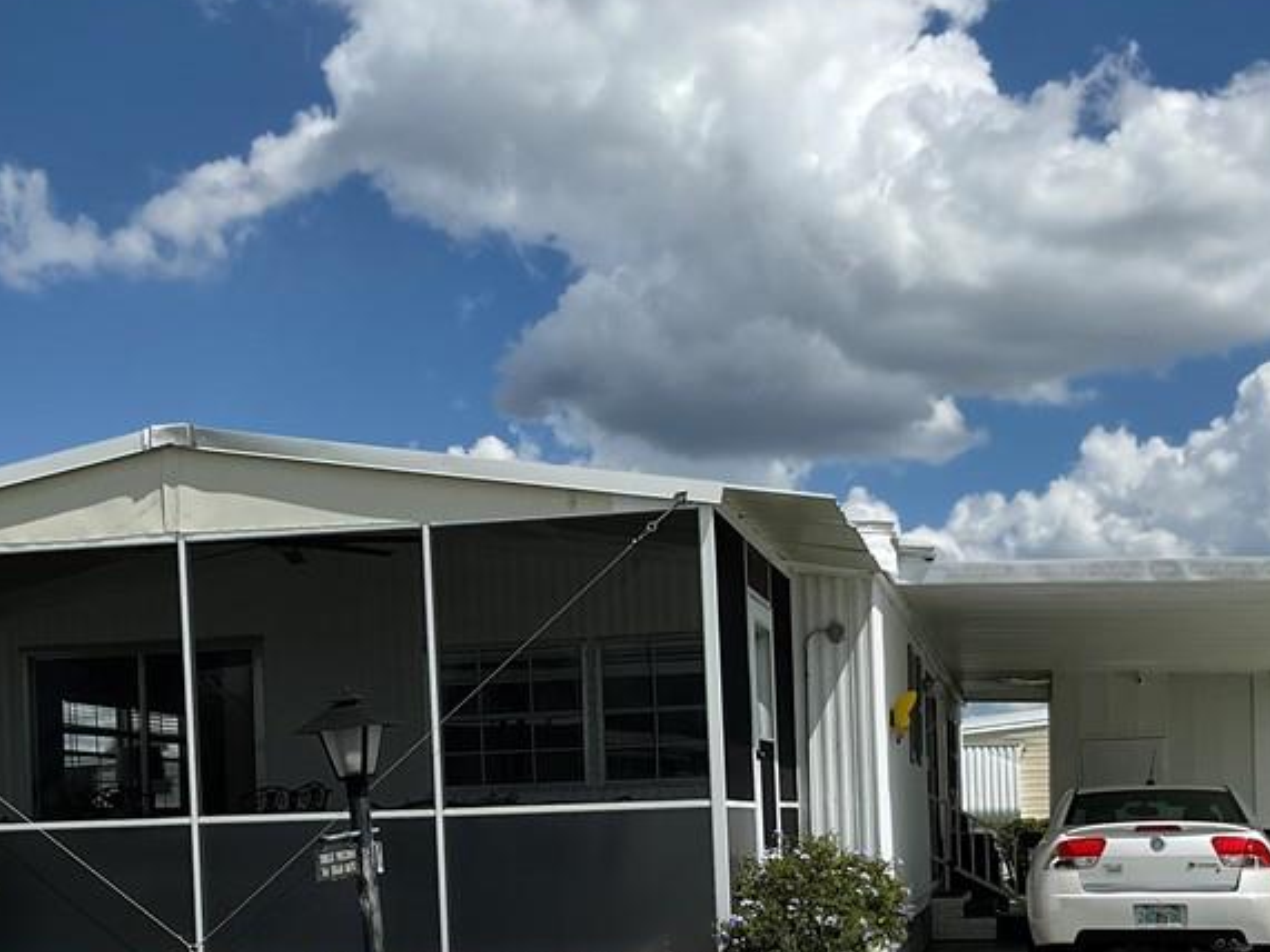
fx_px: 1907
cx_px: 623
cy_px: 827
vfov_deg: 27.2
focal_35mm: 52
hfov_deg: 36.8
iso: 25
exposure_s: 1/4065
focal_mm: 3
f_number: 1.8
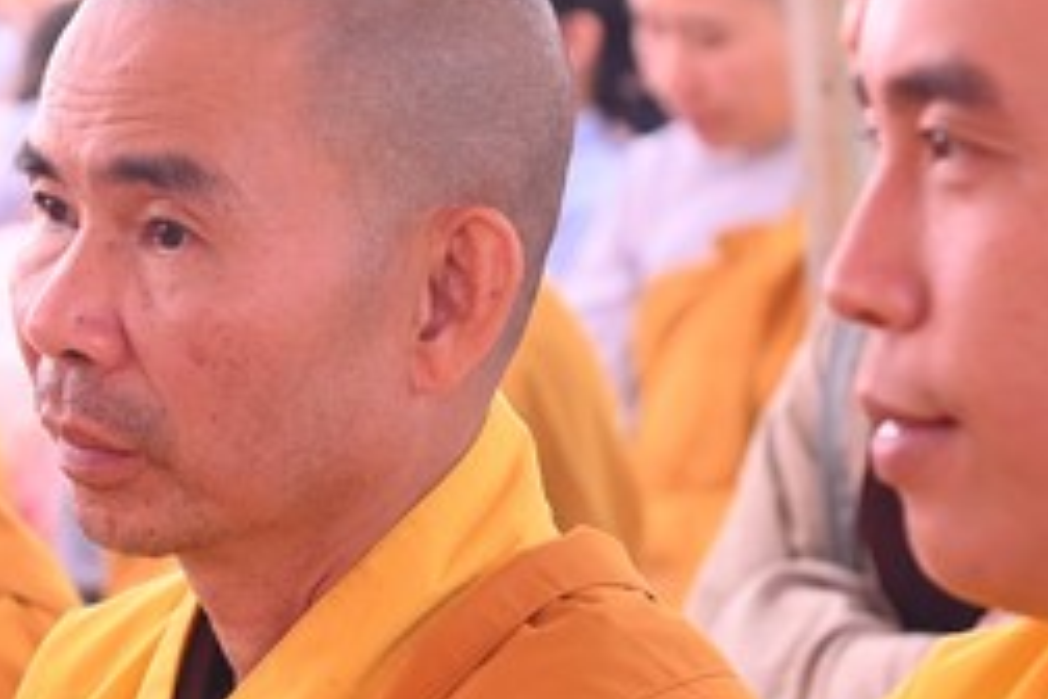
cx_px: 304
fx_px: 5851
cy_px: 441
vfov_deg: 6.8
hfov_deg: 10.2
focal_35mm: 201
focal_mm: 78
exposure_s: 1/160
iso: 1600
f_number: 4.5
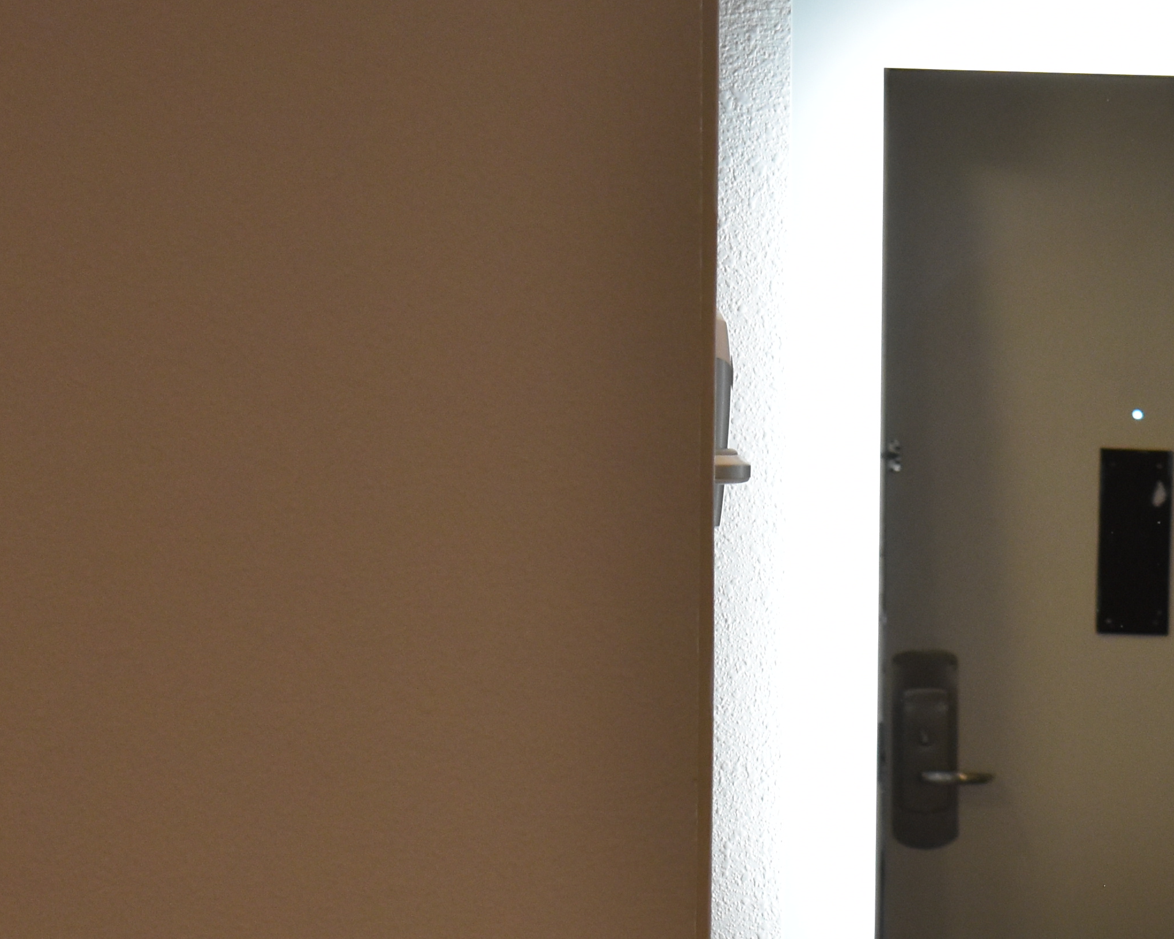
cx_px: 1568
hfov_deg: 9.2
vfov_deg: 7.4
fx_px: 7192
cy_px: 1040
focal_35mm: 207
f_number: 5.6
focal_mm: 50
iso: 1100
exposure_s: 1/125
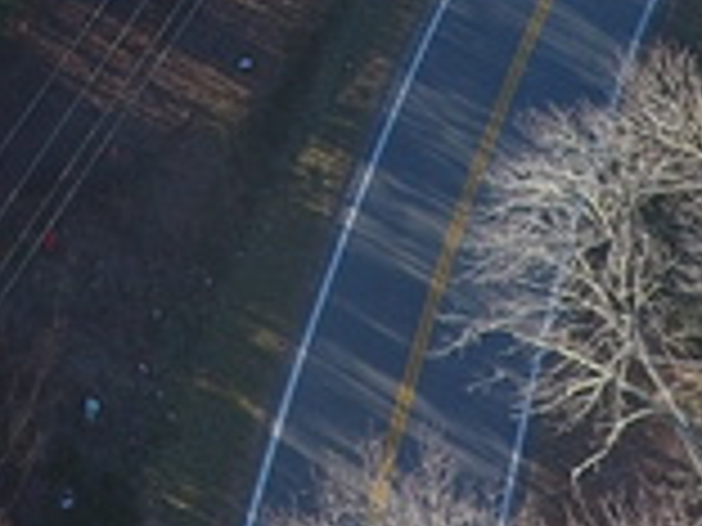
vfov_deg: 12.8
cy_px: -562
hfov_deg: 17.4
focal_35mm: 99
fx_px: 2008
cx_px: -421
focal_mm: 3.61
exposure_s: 1/239
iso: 100
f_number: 2.8
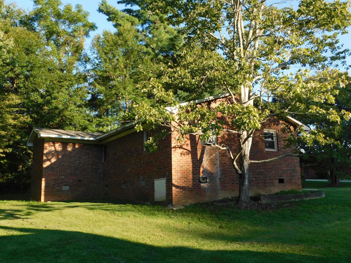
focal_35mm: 36
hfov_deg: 51.4
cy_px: 132
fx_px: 365
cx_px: 176
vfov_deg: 39.7
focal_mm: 6.3
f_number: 3.5
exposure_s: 1/320
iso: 125
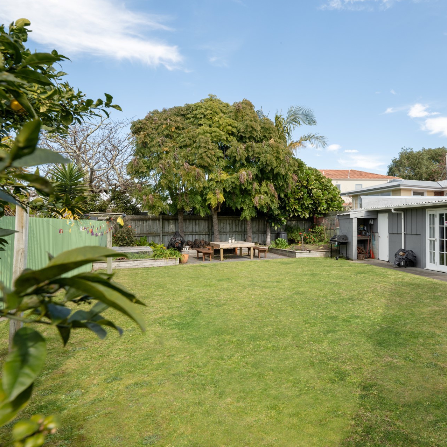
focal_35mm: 23
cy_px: 223
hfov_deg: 65.6
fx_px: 336
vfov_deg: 67.3
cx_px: 295
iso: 200
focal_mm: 18
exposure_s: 1/250
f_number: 8
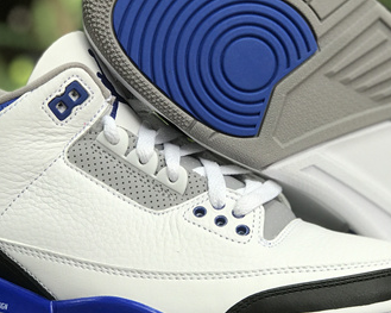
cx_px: 245
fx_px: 1446
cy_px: 148
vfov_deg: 12.3
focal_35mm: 125
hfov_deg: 15.4
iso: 32
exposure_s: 1/100
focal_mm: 6.6
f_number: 2.8
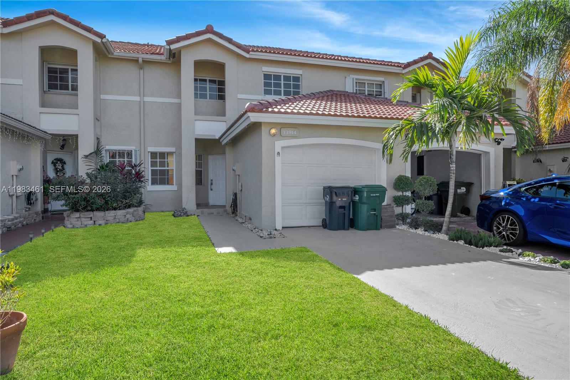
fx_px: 332
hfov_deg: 81.2
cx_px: 285
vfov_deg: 59.5
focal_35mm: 21
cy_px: 190
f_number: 11
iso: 50
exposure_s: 1/50
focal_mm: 21
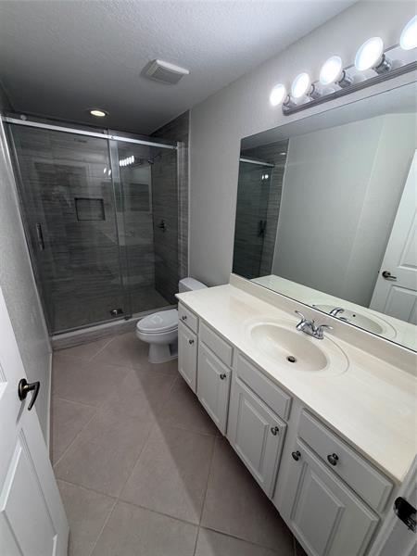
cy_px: 278
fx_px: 225
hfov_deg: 85.7
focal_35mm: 14
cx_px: 208
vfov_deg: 102.1
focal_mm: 2.22
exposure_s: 1/120
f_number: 2.2
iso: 125
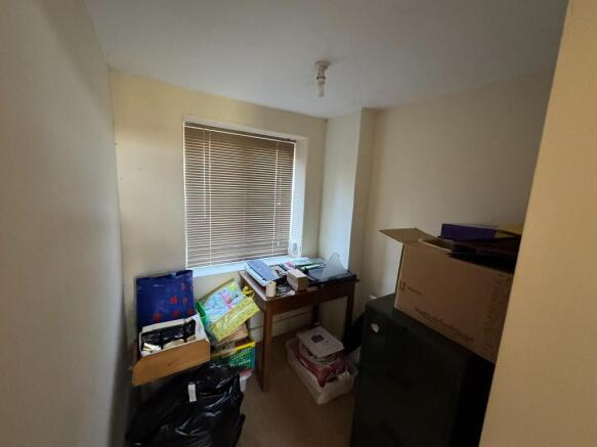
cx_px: 298
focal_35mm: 14
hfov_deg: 102.1
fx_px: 241
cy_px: 224
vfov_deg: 85.7
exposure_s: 1/60
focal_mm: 2.22
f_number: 2.2
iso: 800
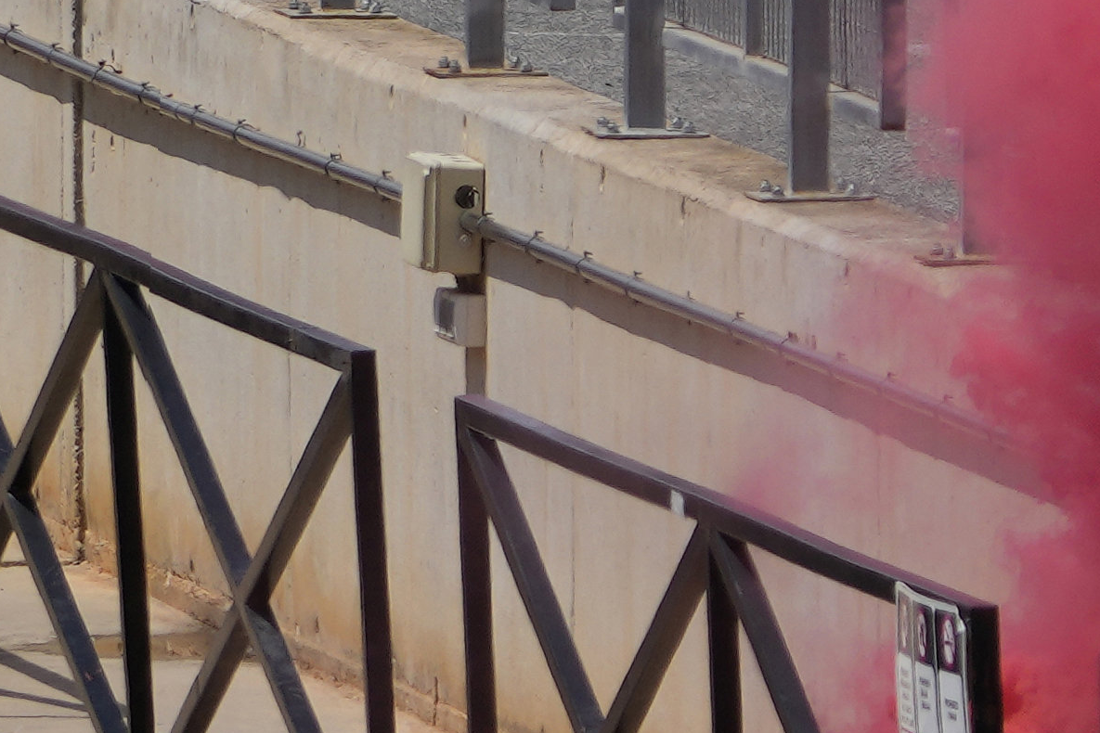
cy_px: -205
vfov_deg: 1.0
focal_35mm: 1434
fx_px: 43813
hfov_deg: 1.4
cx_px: -1682
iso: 125
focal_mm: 200
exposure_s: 1/1500
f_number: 5.6
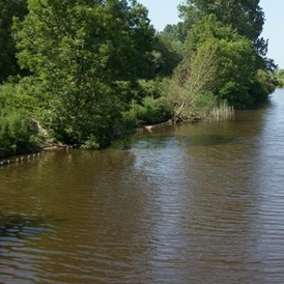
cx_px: 259
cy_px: 136
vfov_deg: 27.7
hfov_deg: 26.7
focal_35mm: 62
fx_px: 575
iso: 80
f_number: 2.9
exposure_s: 1/800
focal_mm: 5.7
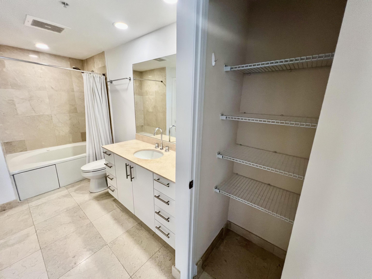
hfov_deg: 106.2
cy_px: 140
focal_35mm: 13
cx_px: 186
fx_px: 140
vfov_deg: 89.9
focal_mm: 1.57
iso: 200
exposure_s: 1/120
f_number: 1.8
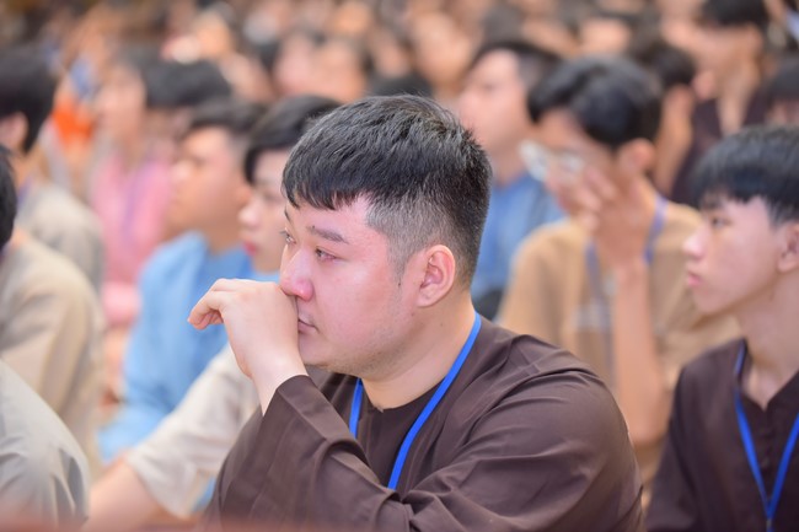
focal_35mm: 105
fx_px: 2330
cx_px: 400
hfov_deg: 19.5
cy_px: 266
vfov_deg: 13.0
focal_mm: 105
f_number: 2.8
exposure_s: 1/100
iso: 1000
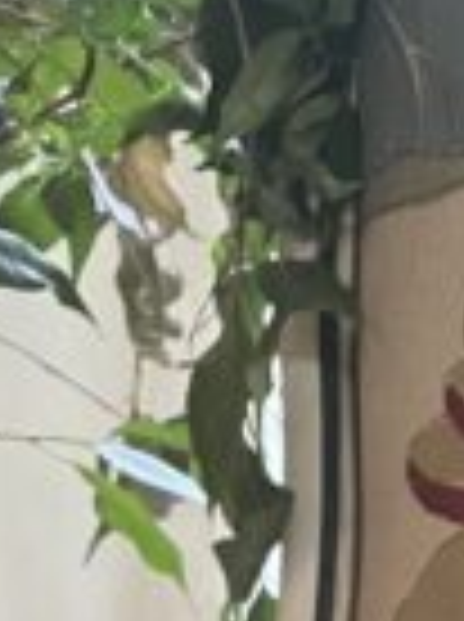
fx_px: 2707
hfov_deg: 9.6
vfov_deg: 12.1
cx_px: 604
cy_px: 1102
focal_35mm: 151
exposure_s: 1/33
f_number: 1.6
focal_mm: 4.2
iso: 640
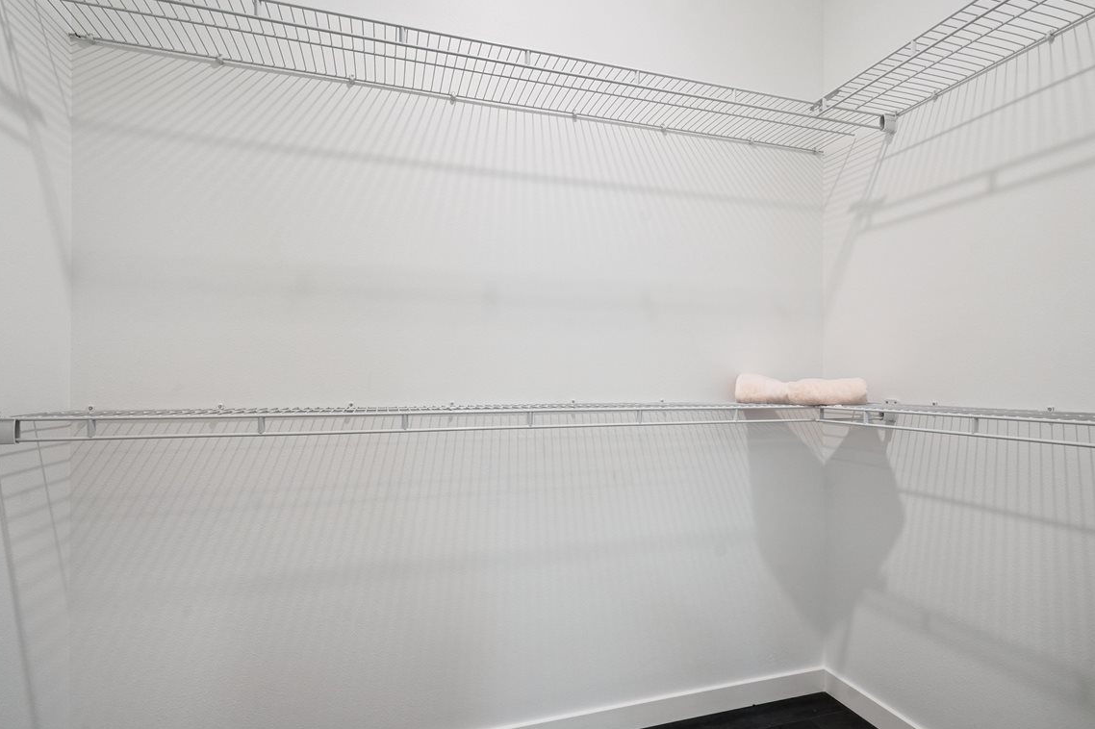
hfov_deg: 90.0
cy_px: 378
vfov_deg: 67.3
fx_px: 547
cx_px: 573
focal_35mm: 18
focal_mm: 16
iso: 400
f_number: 9
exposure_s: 1/20
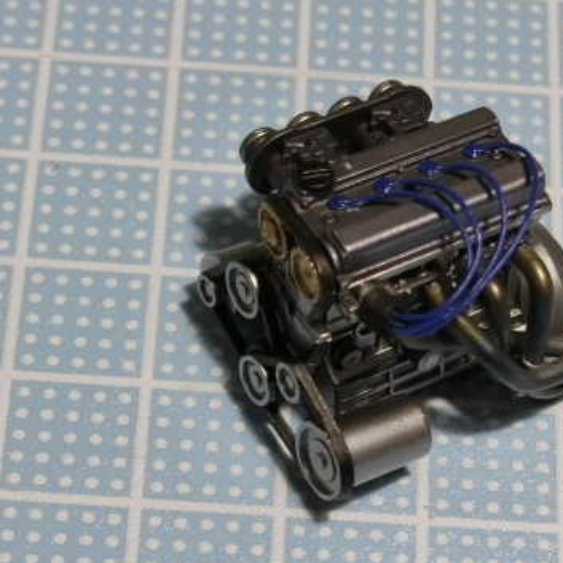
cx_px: 434
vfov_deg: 11.7
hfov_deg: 11.7
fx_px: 2742
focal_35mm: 149
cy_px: 289
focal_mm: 16.5
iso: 800
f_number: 5.6
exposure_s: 1/80
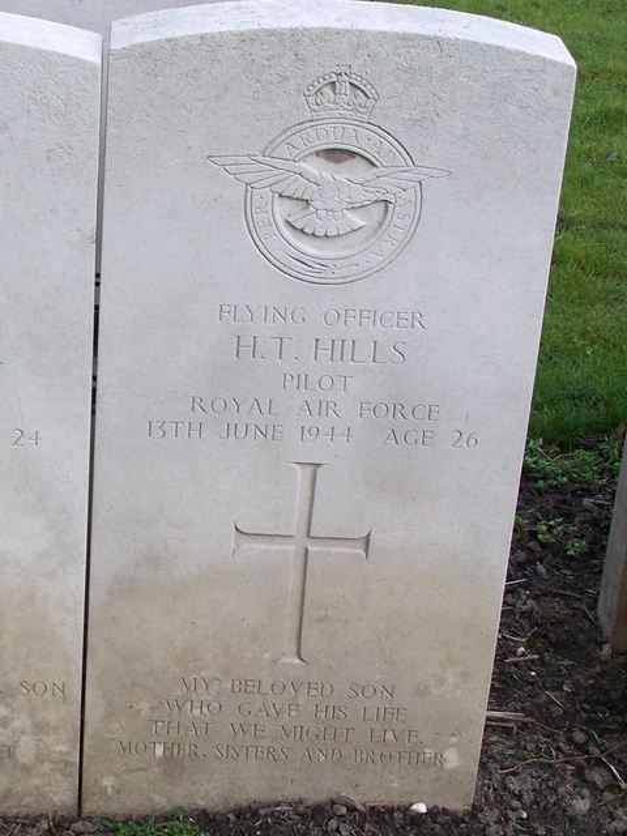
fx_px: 1425
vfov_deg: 32.7
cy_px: 418
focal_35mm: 59
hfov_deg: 24.8
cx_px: 314
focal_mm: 9.8
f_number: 3.1
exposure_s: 1/250
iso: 80
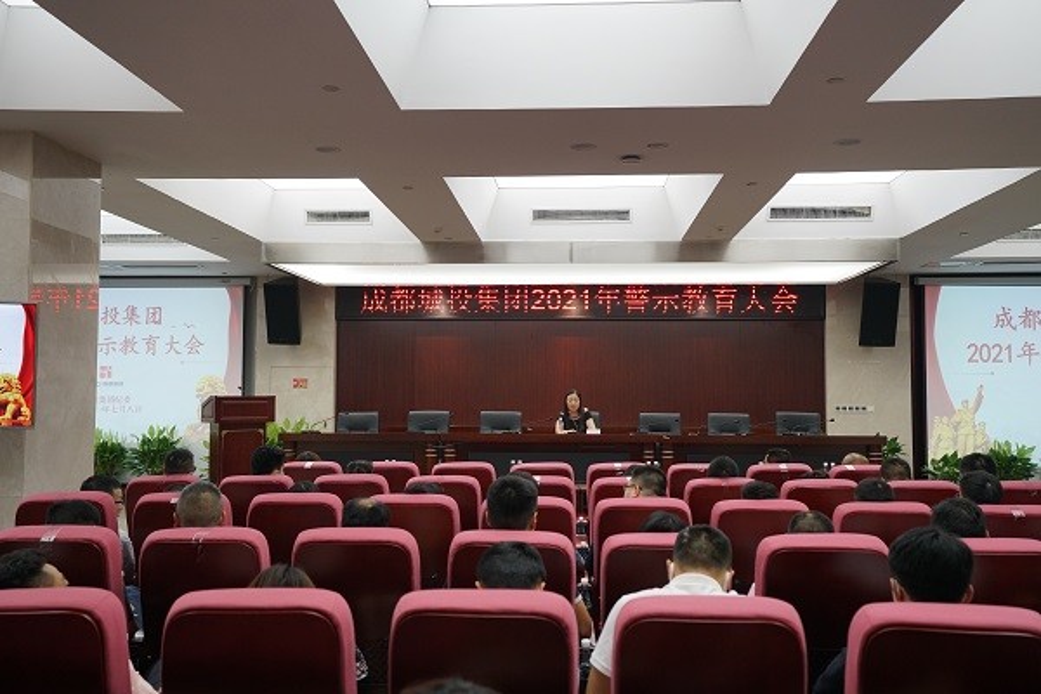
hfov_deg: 54.4
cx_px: 520
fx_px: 1012
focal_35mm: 35
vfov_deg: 37.9
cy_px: 347
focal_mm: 35
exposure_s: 1/160
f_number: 4
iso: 1600
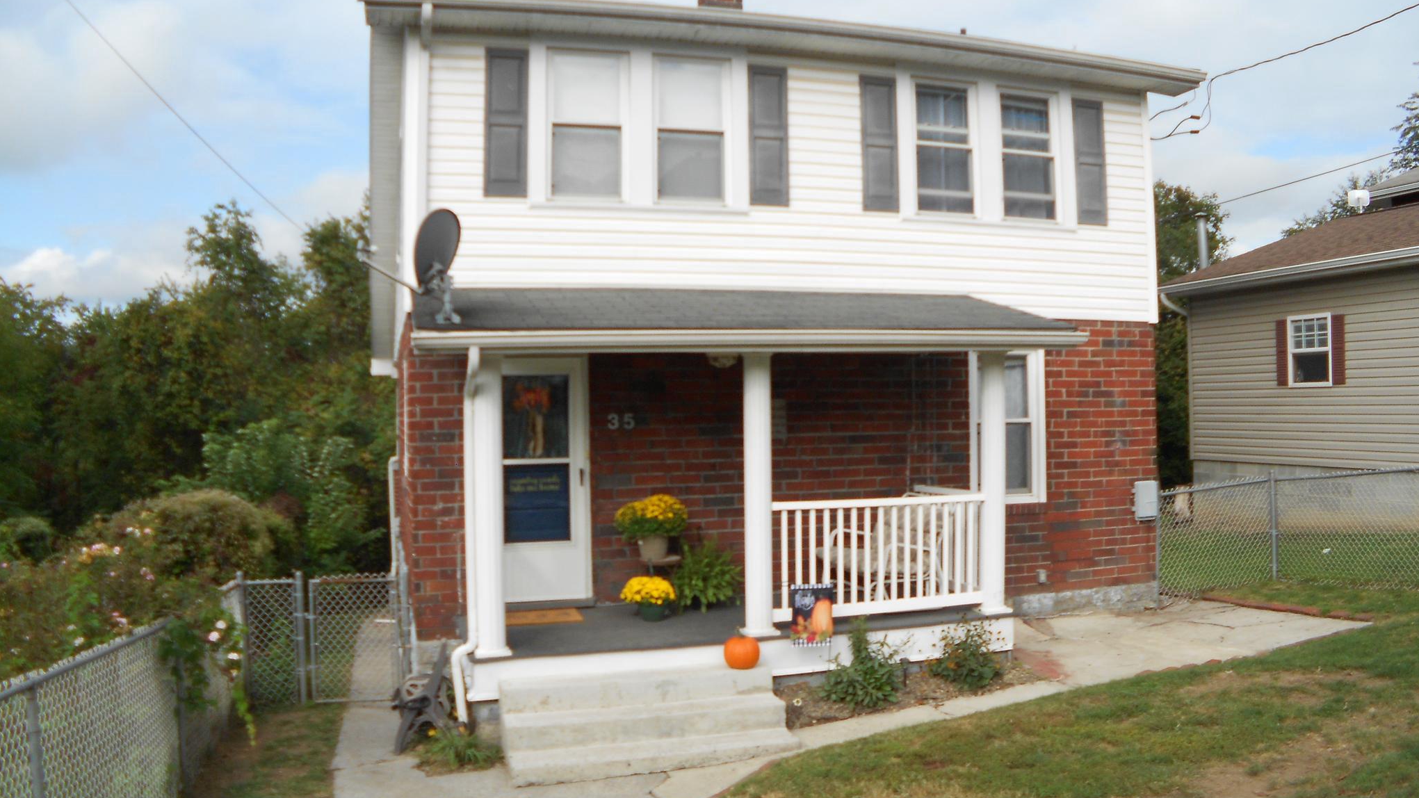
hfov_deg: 43.7
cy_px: 437
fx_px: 1768
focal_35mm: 47
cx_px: 711
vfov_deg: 25.4
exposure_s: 1/640
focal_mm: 7.7
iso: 80
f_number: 4.2
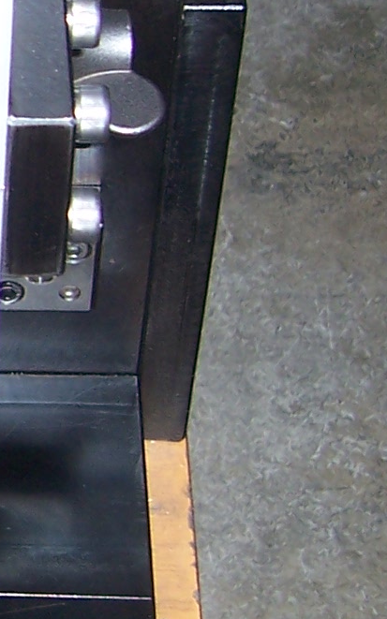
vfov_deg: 15.6
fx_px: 2245
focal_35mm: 133
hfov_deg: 8.6
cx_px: -653
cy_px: 133
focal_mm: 6
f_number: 3
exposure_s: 1/60
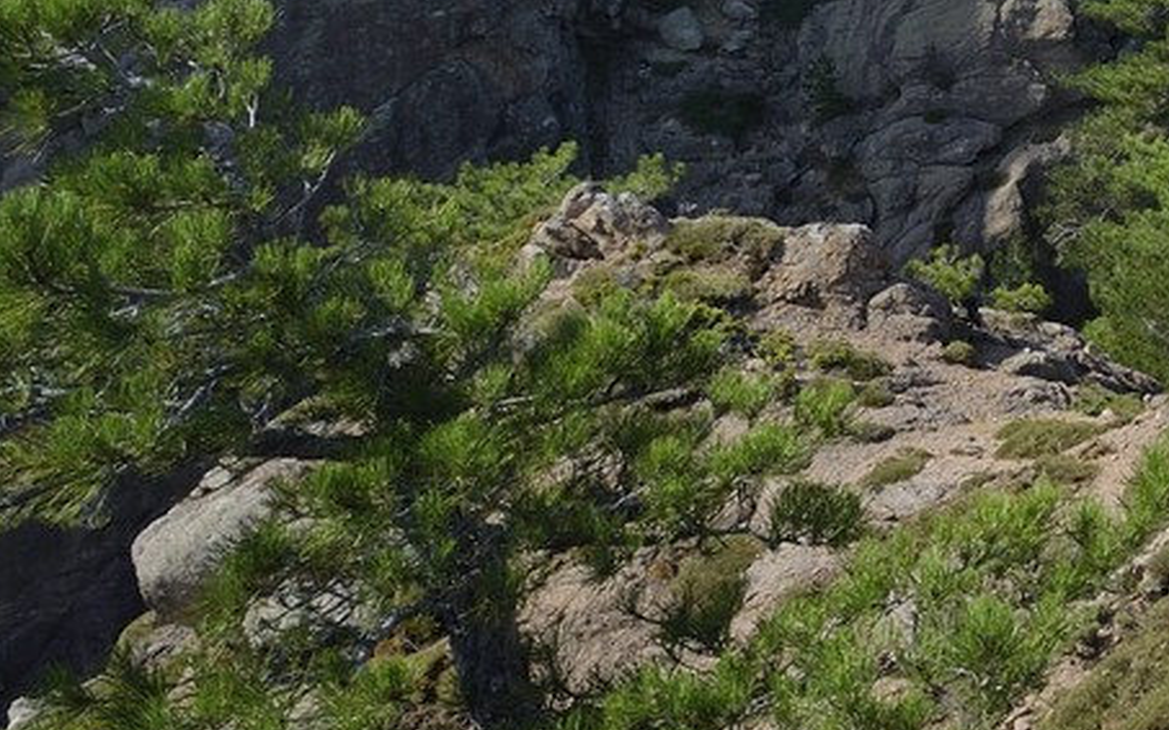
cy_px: -299
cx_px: 1959
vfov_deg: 21.0
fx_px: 1720
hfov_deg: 24.1
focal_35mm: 54
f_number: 11
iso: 200
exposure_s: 1/250
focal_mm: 15
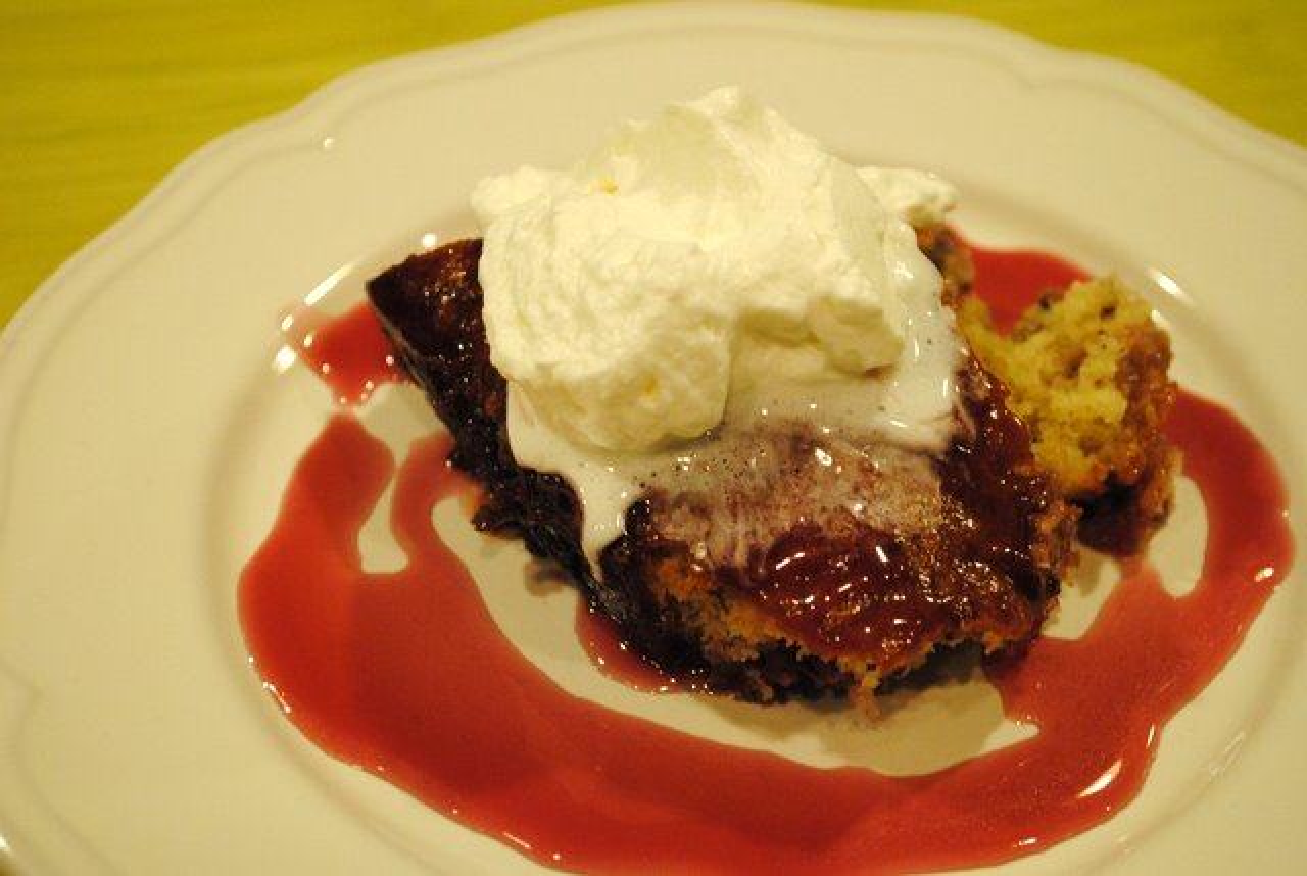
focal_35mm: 60
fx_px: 2182
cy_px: 438
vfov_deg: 22.7
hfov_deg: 33.3
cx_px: 654
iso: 1250
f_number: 5.3
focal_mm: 40
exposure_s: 1/30
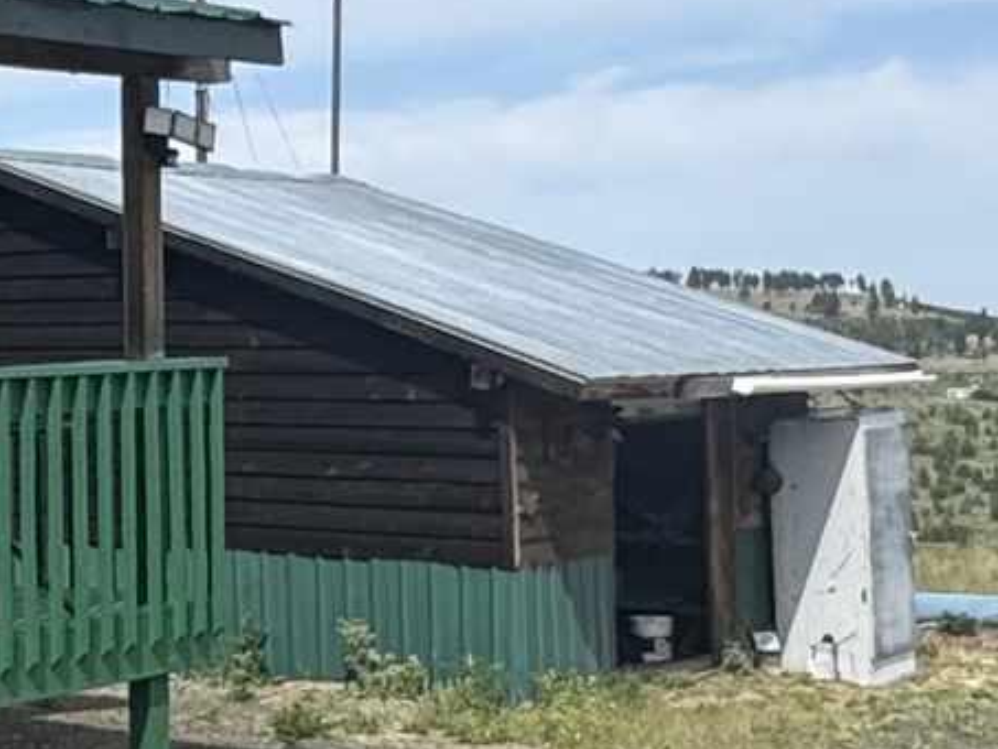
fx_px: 2740
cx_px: -375
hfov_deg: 18.8
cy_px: 372
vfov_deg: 15.6
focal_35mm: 95
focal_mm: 2.22
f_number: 2.2
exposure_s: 1/1748
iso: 50
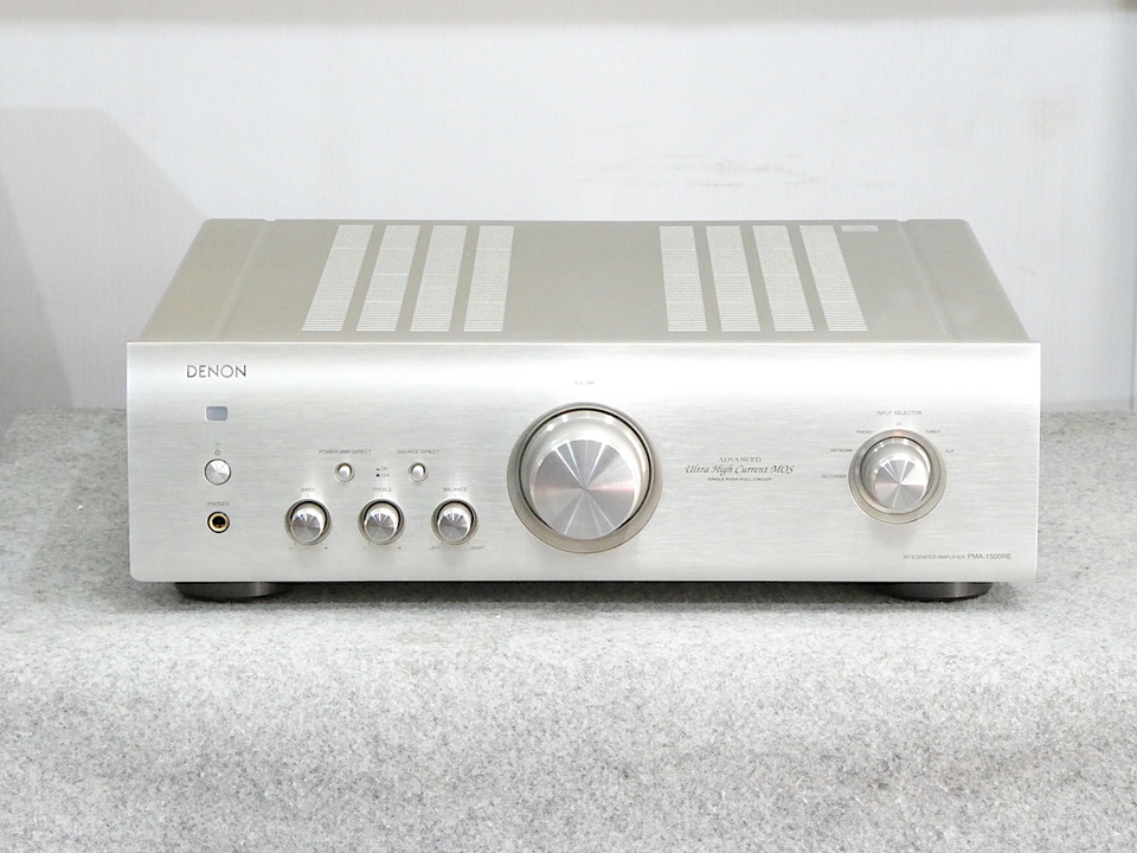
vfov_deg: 12.0
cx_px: 568
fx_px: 4073
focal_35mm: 124
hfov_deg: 15.9
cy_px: 426
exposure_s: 1/50
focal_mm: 22.3
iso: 1600
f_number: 5.6
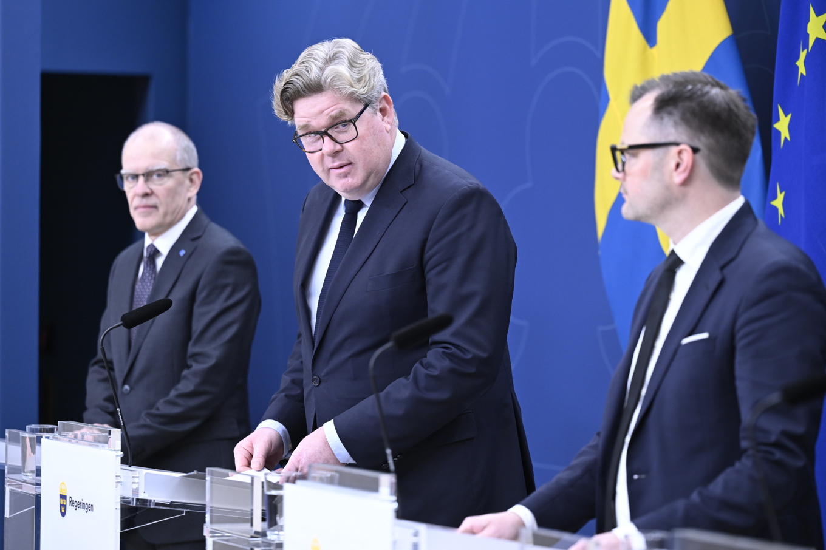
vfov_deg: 11.4
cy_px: 275
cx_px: 413
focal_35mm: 120
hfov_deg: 17.1
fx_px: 2752
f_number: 3.2
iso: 1600
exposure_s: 1/250
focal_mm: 120
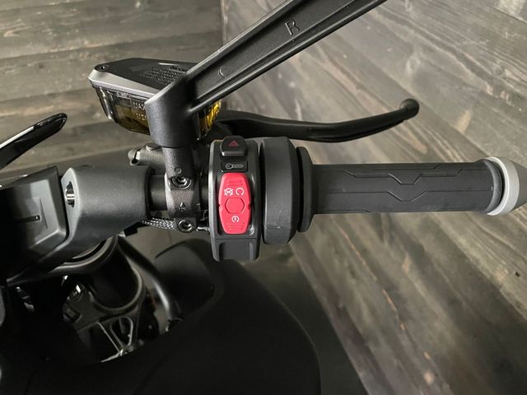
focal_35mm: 26
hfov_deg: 67.3
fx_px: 396
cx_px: 264
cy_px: 198
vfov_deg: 53.1
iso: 800
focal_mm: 4.2
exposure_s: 1/25
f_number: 1.6
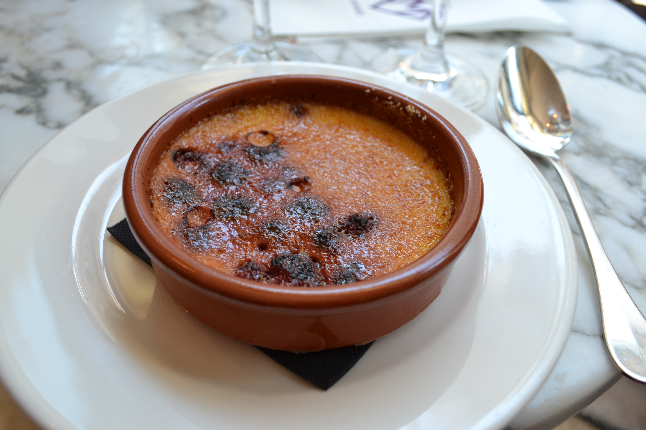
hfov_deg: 61.9
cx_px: 323
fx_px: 538
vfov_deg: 43.6
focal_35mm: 30
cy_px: 215
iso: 400
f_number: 5.6
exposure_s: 1/125
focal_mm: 20
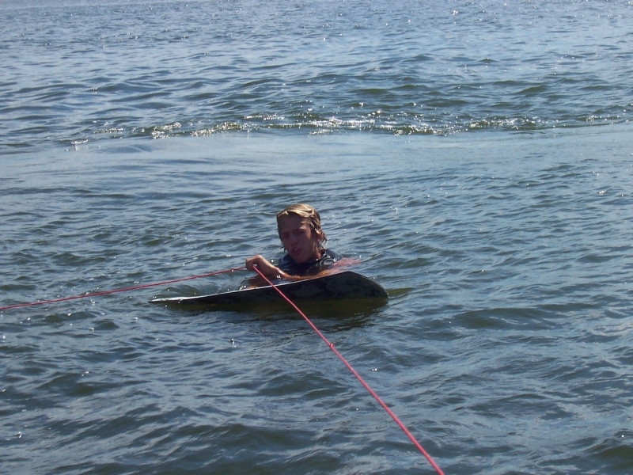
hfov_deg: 17.7
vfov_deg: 13.3
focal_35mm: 111
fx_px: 2030
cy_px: 238
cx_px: 316
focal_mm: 16.8
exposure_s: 1/250
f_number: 9.5
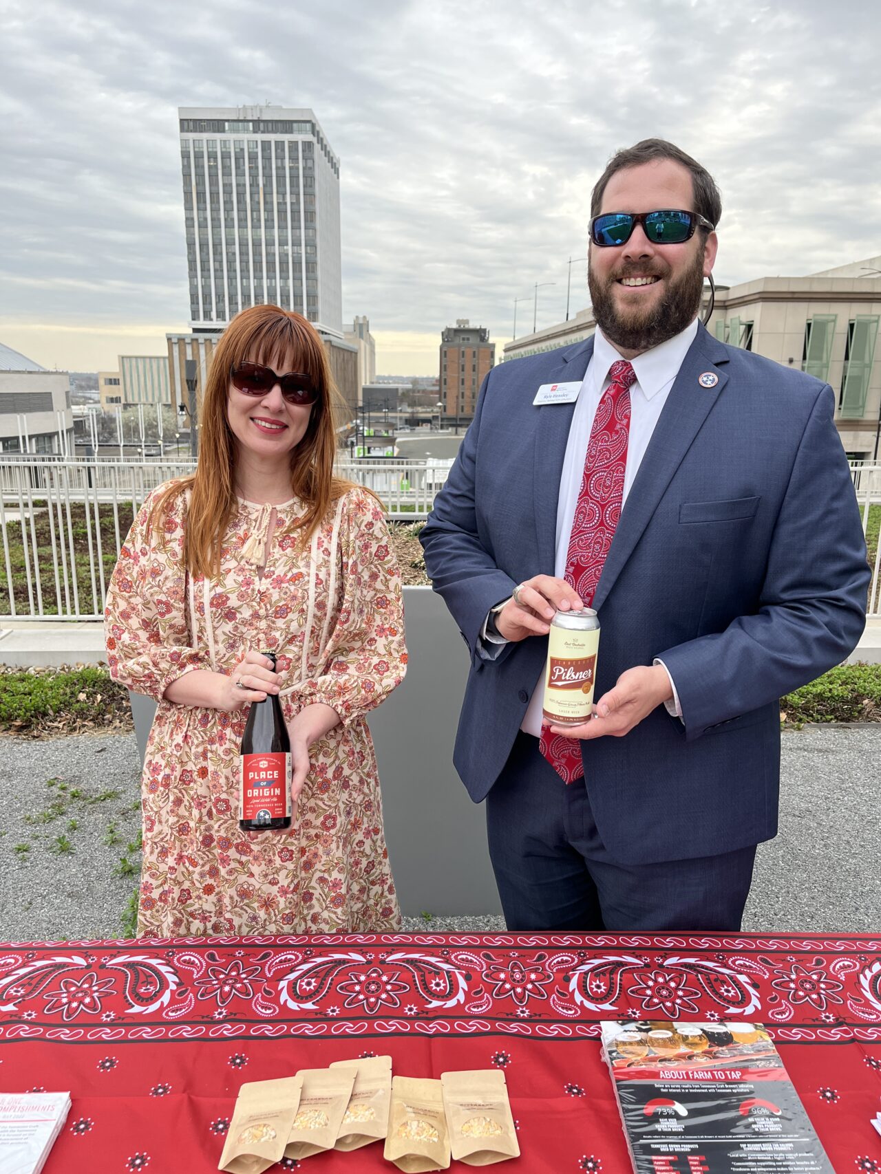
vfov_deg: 67.3
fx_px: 882
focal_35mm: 26
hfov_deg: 53.1
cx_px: 440
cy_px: 587
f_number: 1.6
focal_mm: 5.1
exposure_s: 1/561
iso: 50
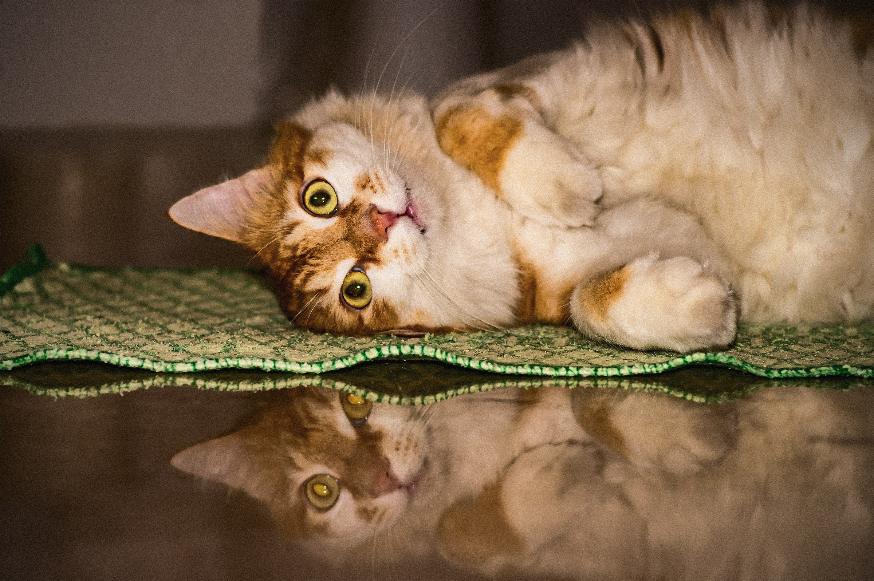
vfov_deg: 13.0
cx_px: 437
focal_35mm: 105
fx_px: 2547
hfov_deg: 19.5
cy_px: 290
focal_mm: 70
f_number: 3.5
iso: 200
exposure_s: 1/160
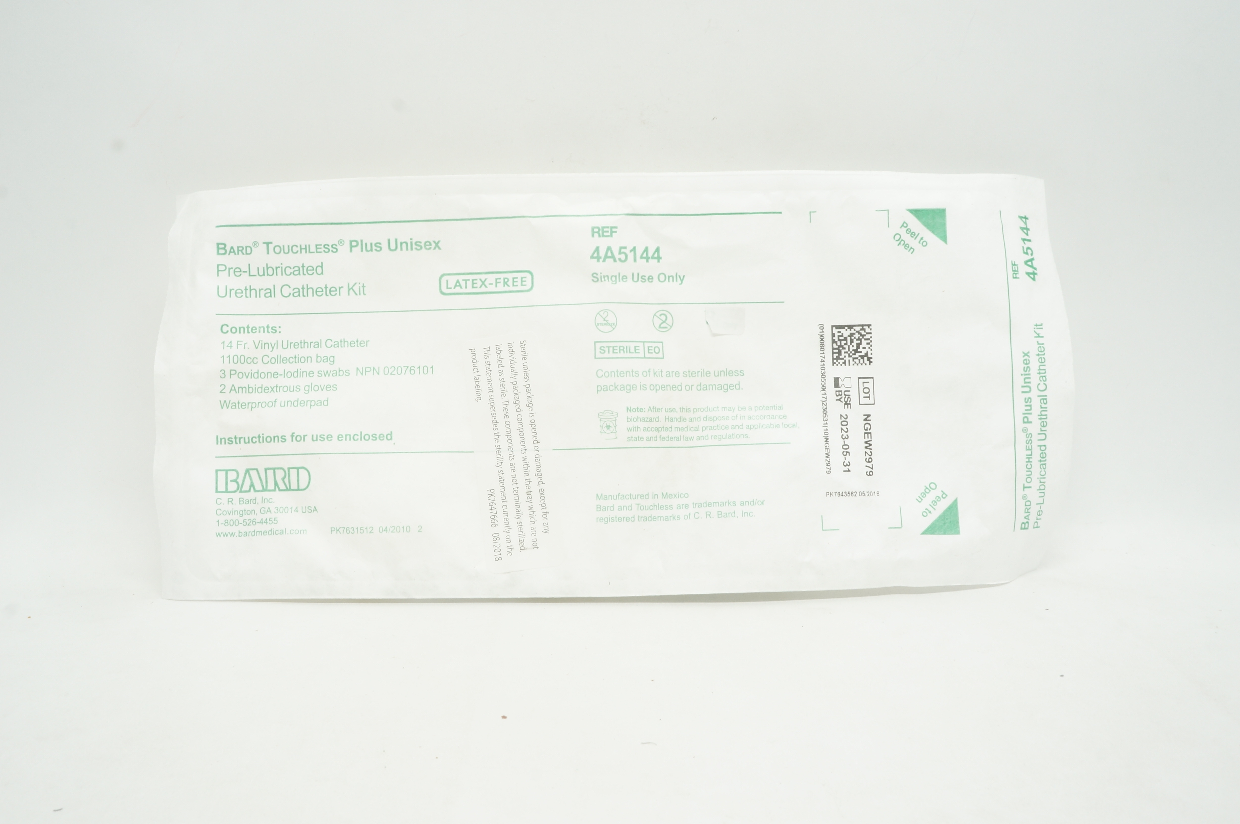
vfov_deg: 39.9
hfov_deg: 57.3
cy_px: 412
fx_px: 1135
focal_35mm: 33
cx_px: 620
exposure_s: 1/10
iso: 400
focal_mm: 22
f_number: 14
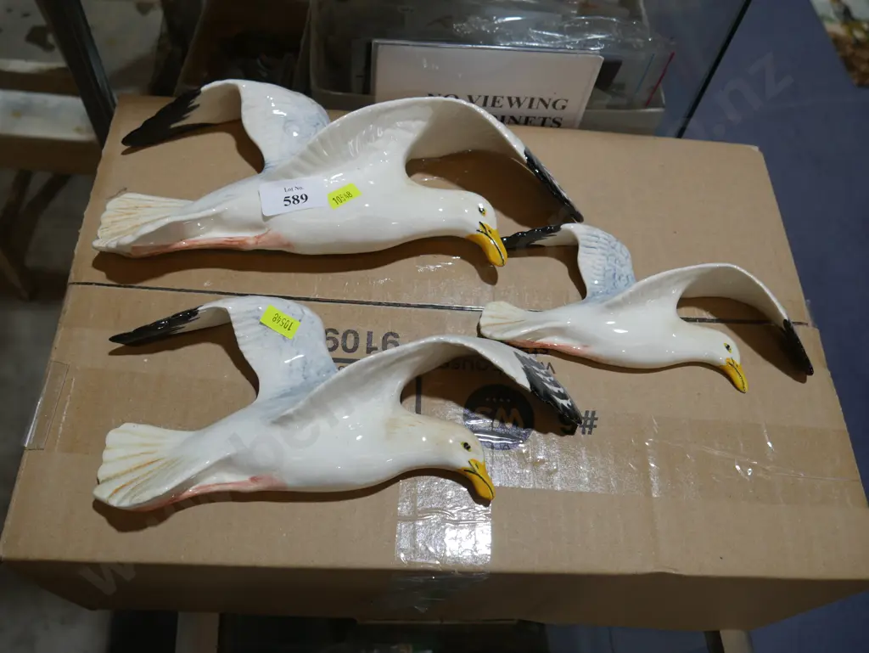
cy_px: 326
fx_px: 753
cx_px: 434
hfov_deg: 59.9
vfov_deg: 46.8
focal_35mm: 30
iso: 200
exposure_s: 1/125
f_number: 4.5
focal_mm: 15
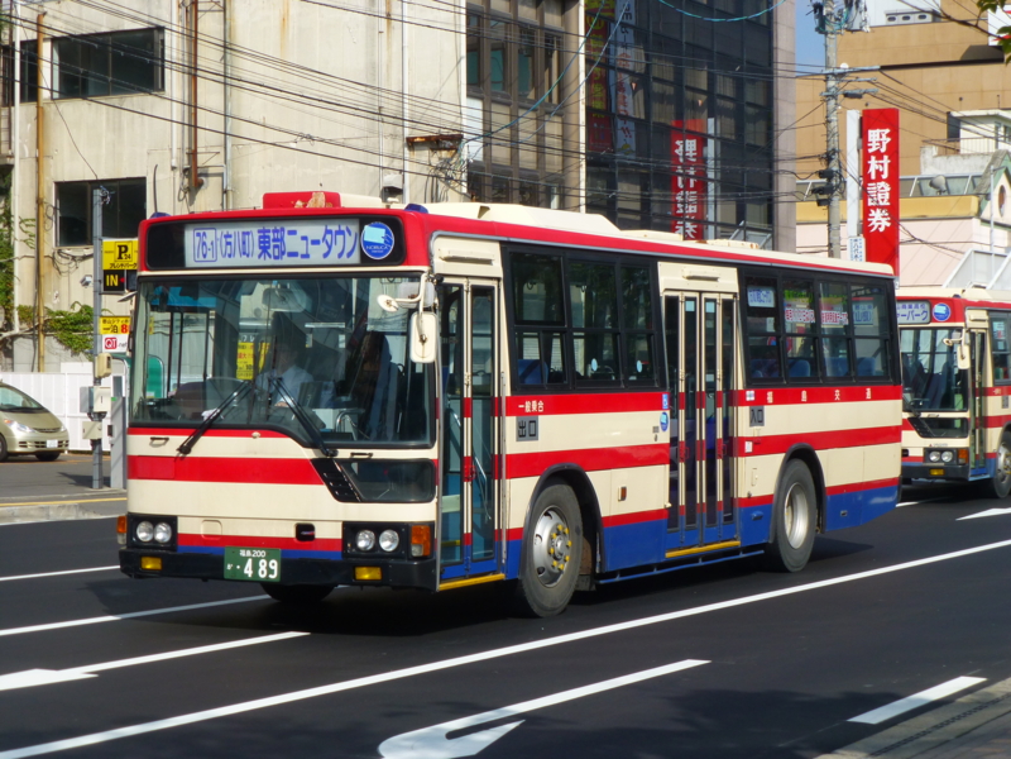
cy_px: 380
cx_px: 506
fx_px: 2307
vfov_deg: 18.7
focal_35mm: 79
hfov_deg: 24.7
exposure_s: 1/640
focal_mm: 14.2
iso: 100
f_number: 5.1
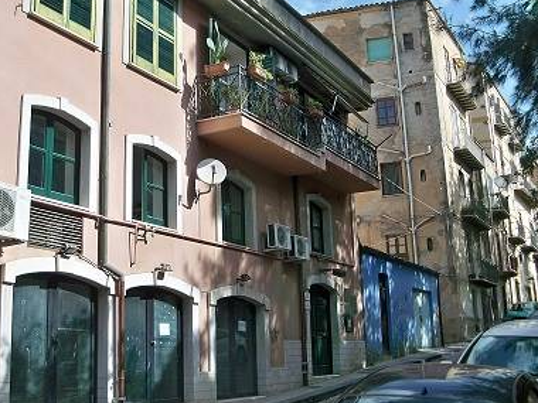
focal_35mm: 46
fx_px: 715
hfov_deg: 41.0
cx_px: 212
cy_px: 175
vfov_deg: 31.5
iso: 100
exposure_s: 1/640
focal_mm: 6.2
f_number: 3.5
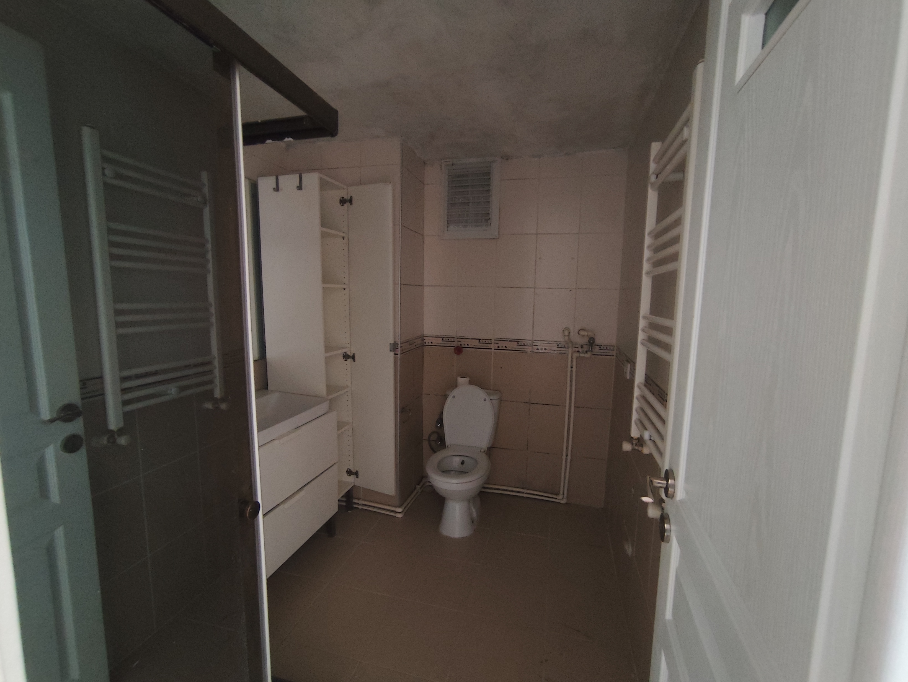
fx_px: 420
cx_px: 454
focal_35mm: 16
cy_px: 341
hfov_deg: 94.5
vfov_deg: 78.2
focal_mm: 1.65
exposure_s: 1/16.7
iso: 1250
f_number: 2.2
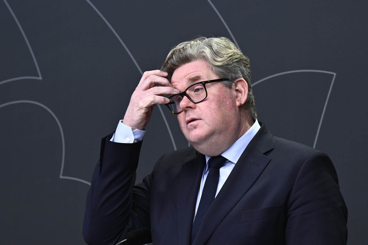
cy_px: 122
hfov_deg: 15.2
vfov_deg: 10.1
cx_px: 184
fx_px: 1379
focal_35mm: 135
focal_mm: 135
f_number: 6.3
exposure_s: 1/125
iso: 1600
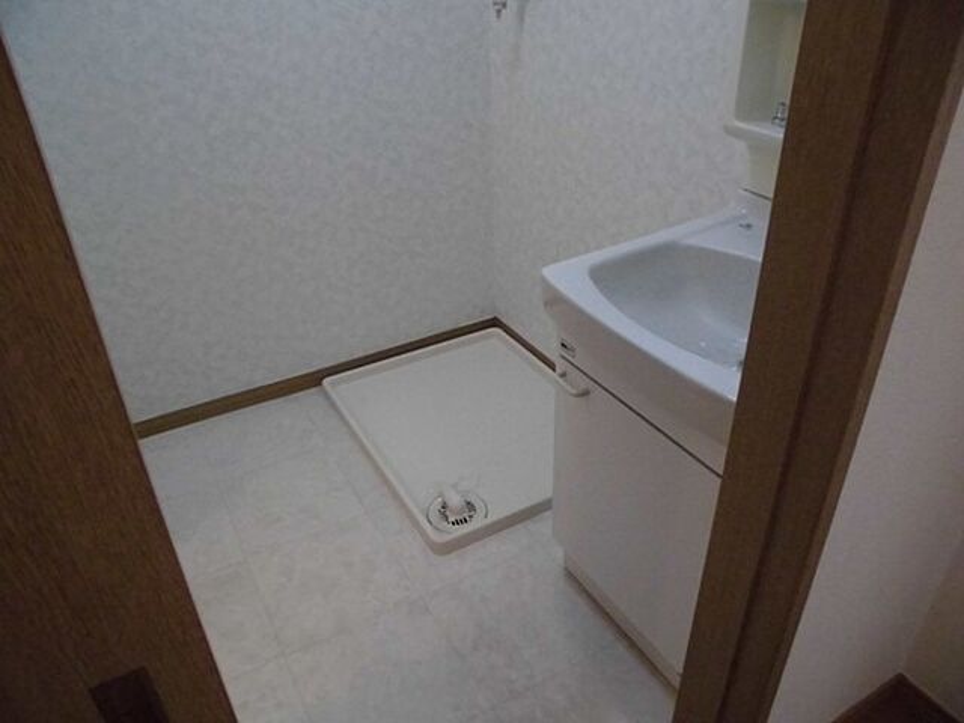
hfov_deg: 67.3
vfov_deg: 53.1
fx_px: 724
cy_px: 362
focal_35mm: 26
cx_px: 482
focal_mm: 4.6
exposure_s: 1/60
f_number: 3.5
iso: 800
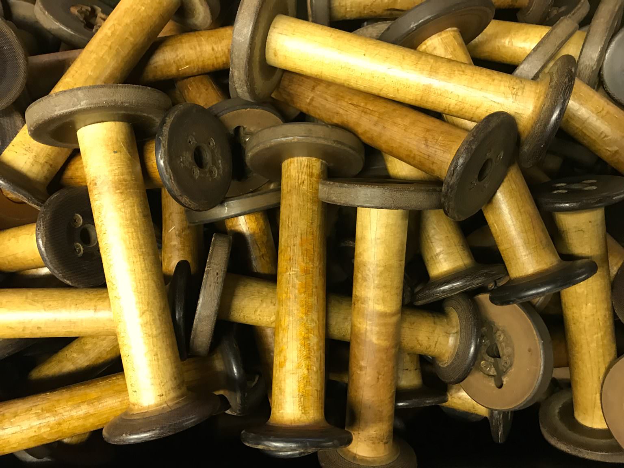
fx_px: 505
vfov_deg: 49.7
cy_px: 234
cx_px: 312
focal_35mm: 28
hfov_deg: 63.4
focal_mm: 3.99
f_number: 1.8
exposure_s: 1/13
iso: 100
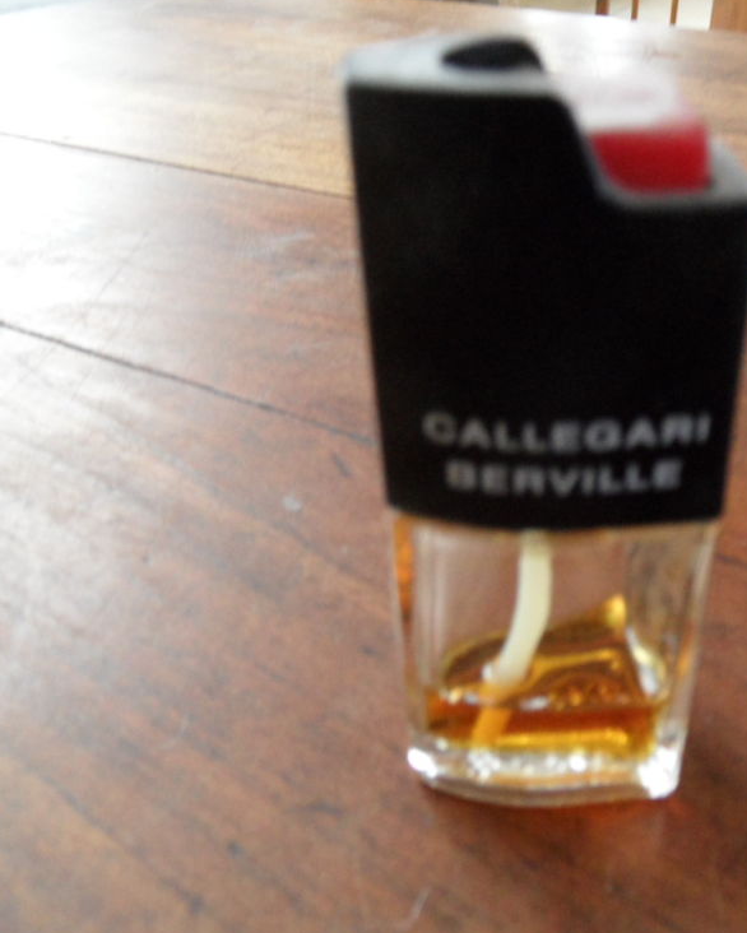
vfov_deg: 55.6
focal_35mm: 32
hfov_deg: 44.8
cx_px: 525
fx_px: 884
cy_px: 470
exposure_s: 1/10
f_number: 3.2
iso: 400
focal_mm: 3.9
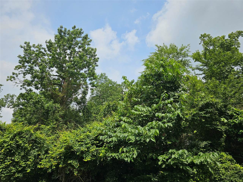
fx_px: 161
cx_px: 122
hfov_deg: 73.9
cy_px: 91
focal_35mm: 23
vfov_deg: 58.9
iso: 10
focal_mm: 6.3
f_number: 1.7
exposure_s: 1/973
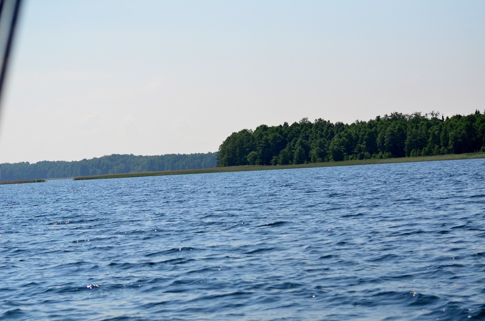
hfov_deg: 19.5
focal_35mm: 105
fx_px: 1411
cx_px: 242
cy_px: 160
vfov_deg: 13.0
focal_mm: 70
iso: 640
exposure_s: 1/8000
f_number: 4.5
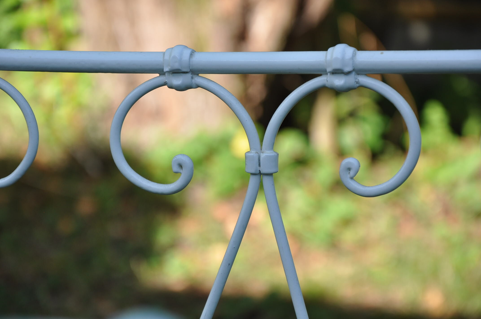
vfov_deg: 8.7
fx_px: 2102
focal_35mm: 158
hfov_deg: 13.1
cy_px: 160
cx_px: 240
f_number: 8
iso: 250
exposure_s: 1/250
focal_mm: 105
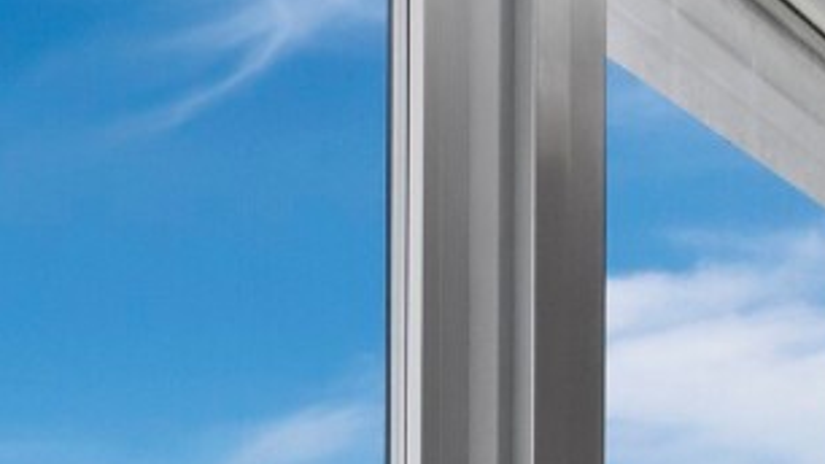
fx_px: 1115
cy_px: 928
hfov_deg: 31.1
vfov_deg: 17.2
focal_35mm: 51
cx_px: -262
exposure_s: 1/30
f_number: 11
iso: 400
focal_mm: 7
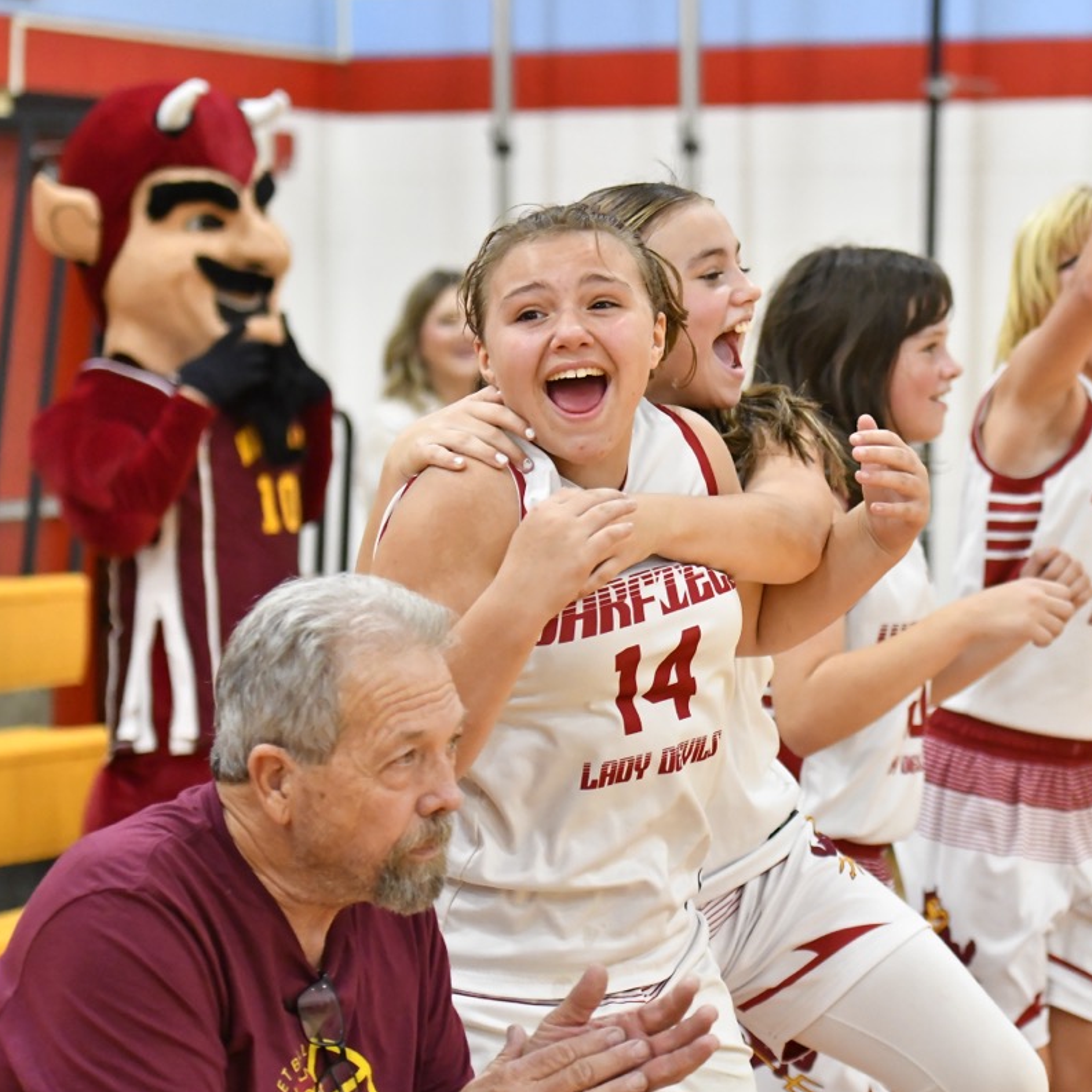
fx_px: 4818
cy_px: 545
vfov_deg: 12.9
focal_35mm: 135
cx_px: 792
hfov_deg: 12.9
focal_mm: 70
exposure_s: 1/1000
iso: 4500
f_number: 2.8
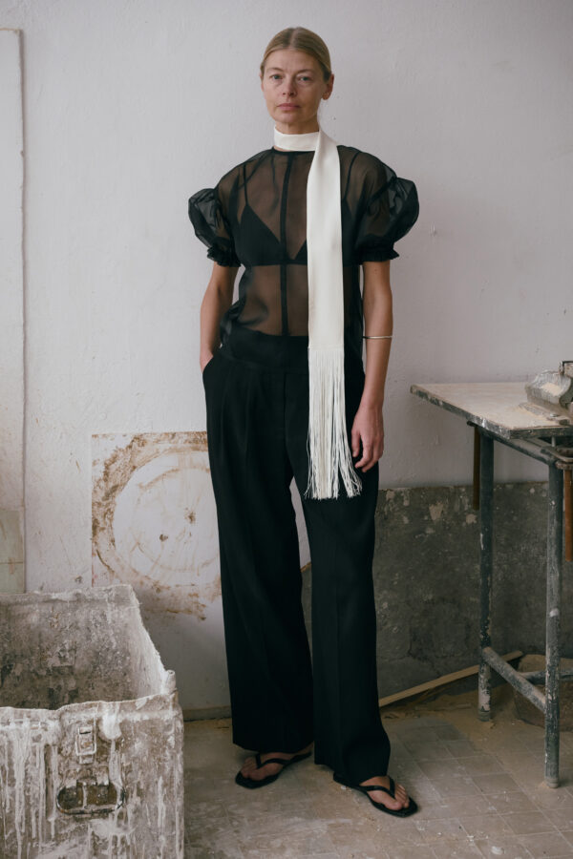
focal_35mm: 53
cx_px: 286
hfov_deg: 25.5
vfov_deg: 37.5
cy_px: 430
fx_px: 1265
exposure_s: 1/125
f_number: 5.6
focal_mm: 53
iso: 1600
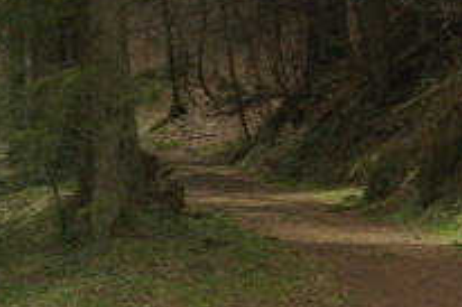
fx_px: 5264
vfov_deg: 3.3
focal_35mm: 410
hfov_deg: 5.0
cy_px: 680
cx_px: -45
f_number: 13
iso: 400
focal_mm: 55
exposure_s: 1/90
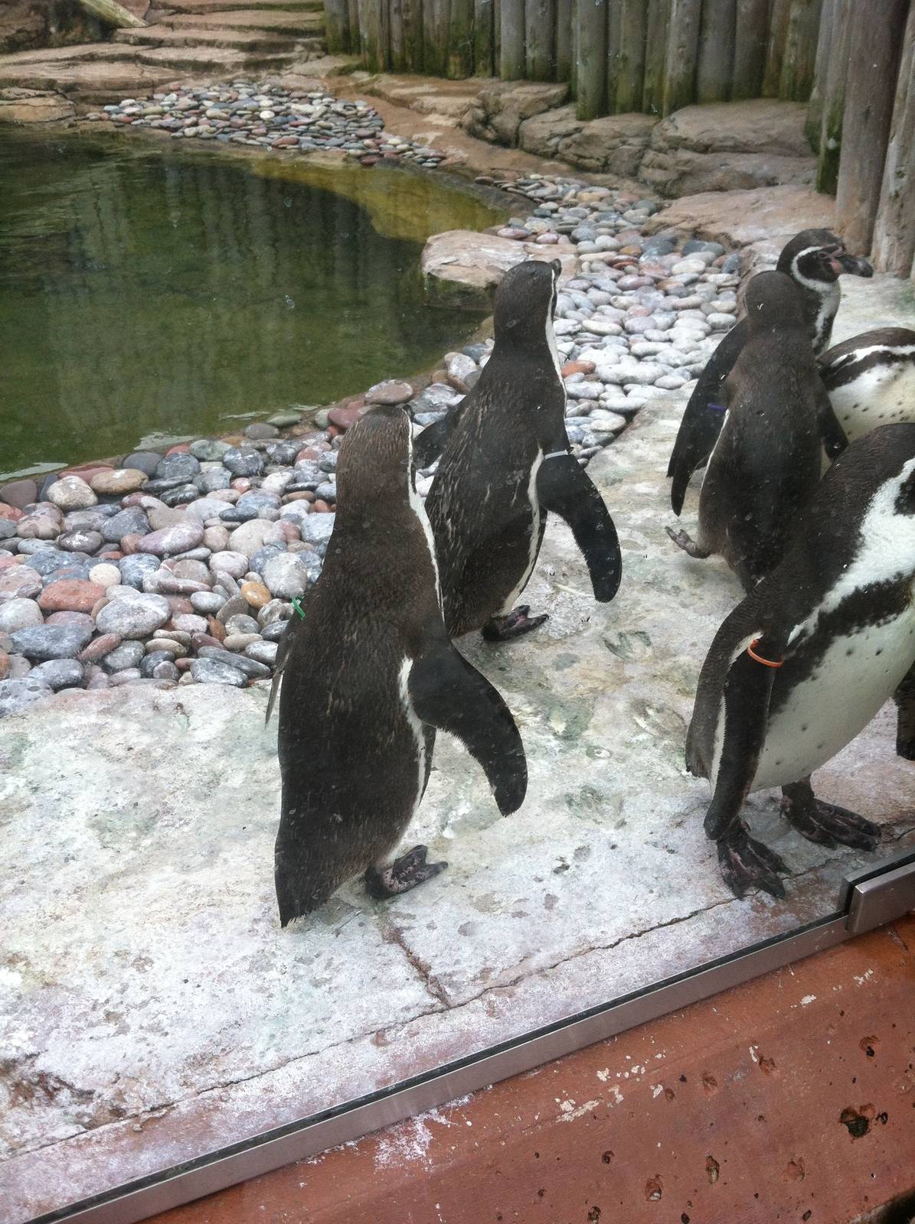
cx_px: 458
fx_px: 1237
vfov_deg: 52.7
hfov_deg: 40.6
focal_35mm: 35
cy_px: 612
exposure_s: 1/435
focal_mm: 3.85
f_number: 2.8
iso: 80
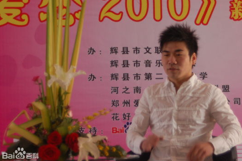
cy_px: 67
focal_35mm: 110
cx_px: 140
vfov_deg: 12.4
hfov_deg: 18.6
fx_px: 739
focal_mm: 58
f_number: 5
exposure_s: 1/25
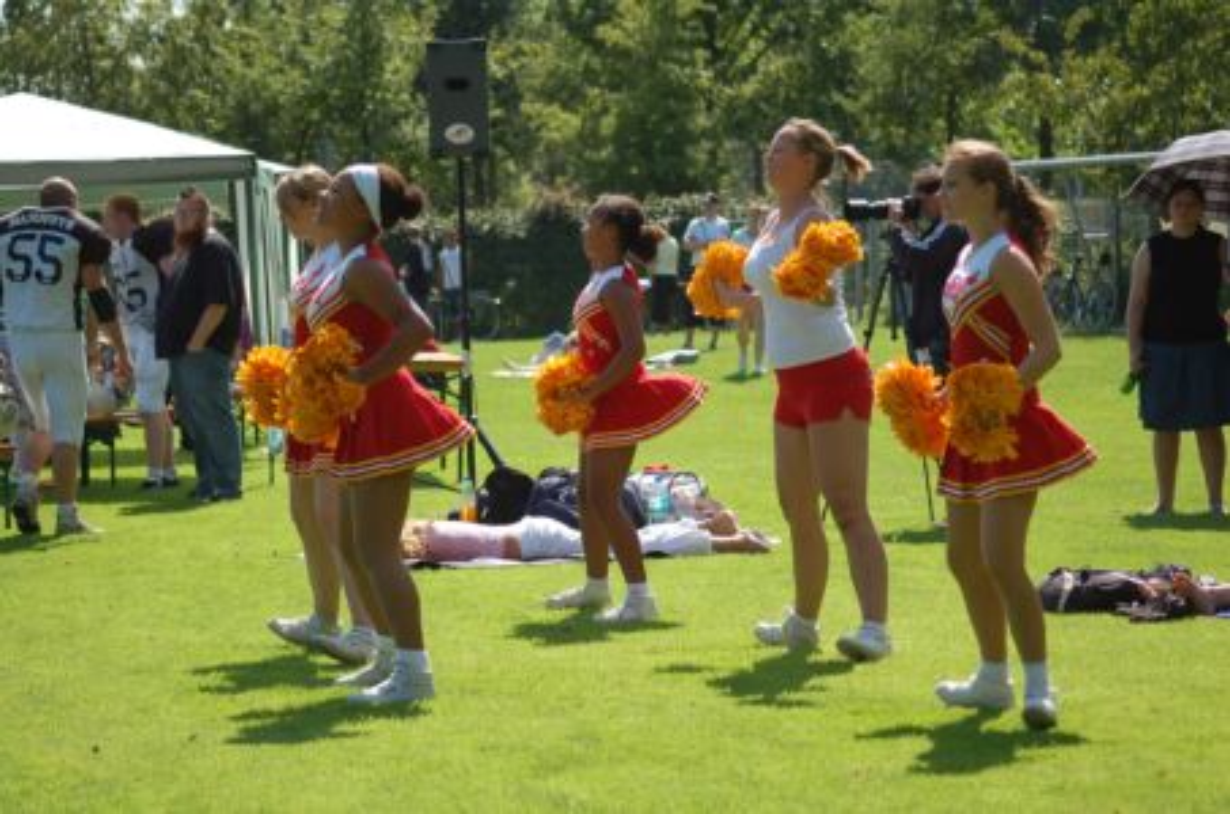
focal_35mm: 129
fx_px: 4398
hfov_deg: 15.9
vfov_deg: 10.6
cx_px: 615
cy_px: 407
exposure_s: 1/1000
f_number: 4.5
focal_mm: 86
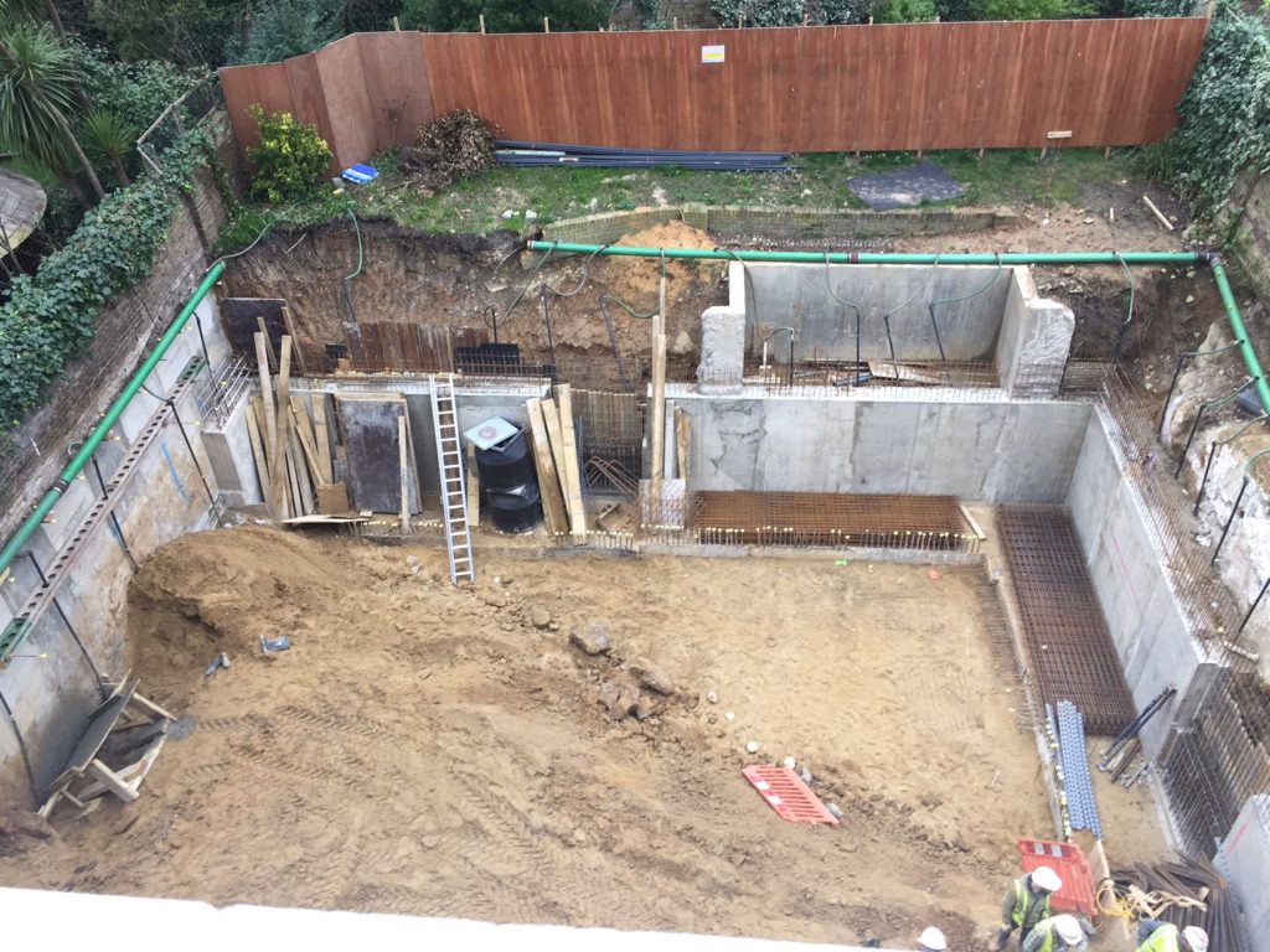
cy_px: 476
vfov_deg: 48.2
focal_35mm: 29
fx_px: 1064
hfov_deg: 61.7
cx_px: 635
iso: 32
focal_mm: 4.15
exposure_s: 1/50
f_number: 2.2
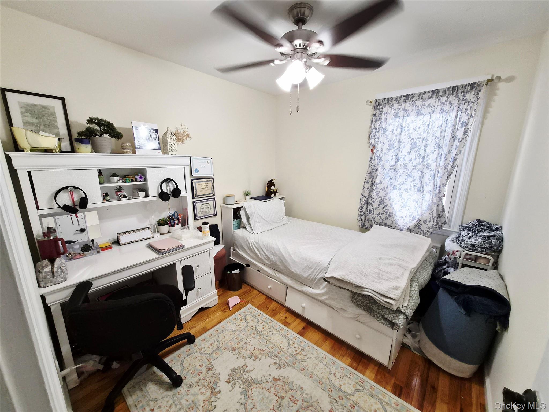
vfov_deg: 89.9
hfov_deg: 106.2
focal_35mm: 13
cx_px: 274
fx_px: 206
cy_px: 206
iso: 100
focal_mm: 1.7
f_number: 2.2
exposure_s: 1/60.2
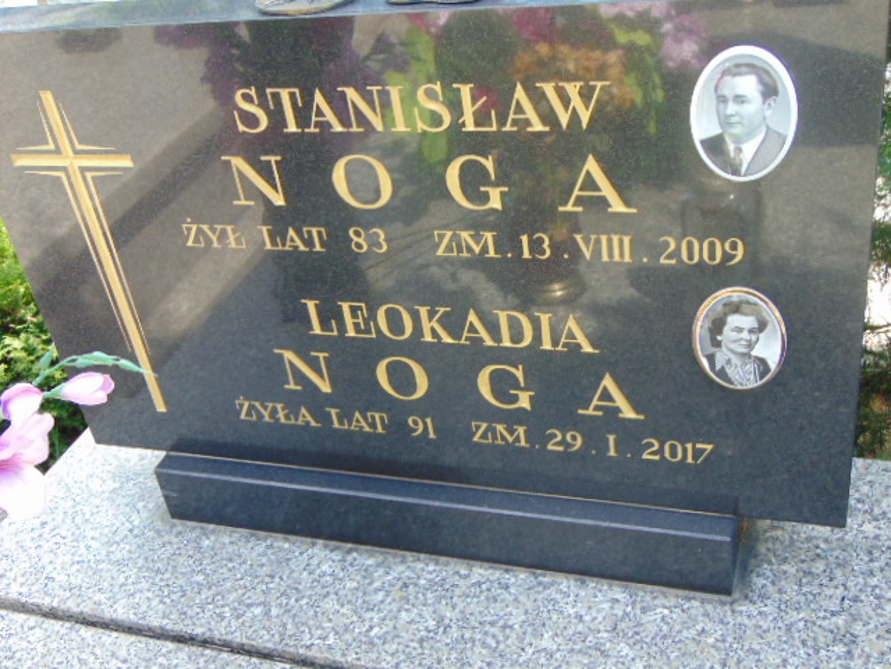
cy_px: 334
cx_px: 446
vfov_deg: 34.3
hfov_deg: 44.8
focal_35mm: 42
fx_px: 1081
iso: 80
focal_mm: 7.6
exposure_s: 1/125
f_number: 3.3
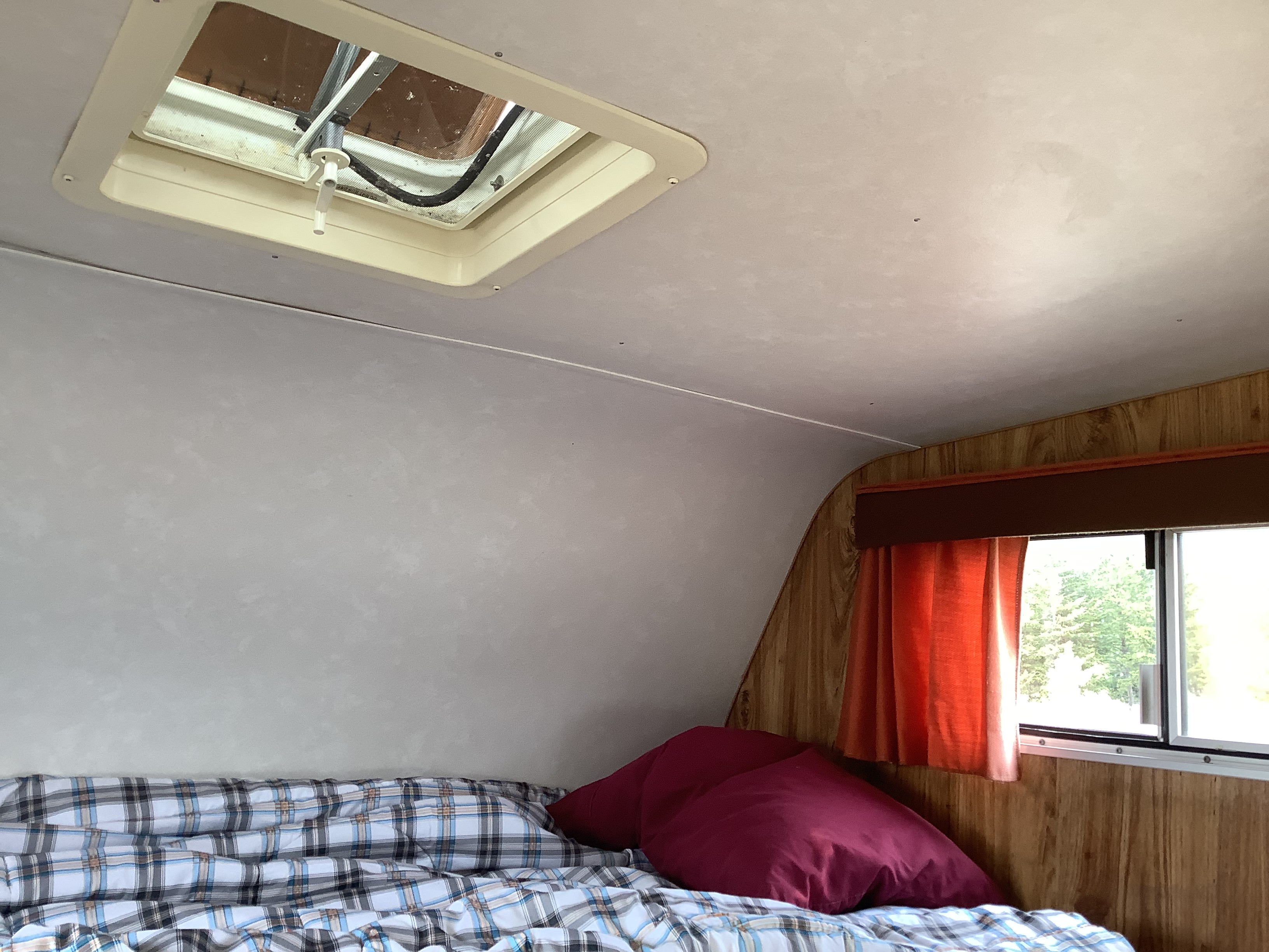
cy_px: 476
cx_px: 634
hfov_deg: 58.4
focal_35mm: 31
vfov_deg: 45.4
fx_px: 1136
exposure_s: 1/60
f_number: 2.4
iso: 64
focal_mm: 3.3
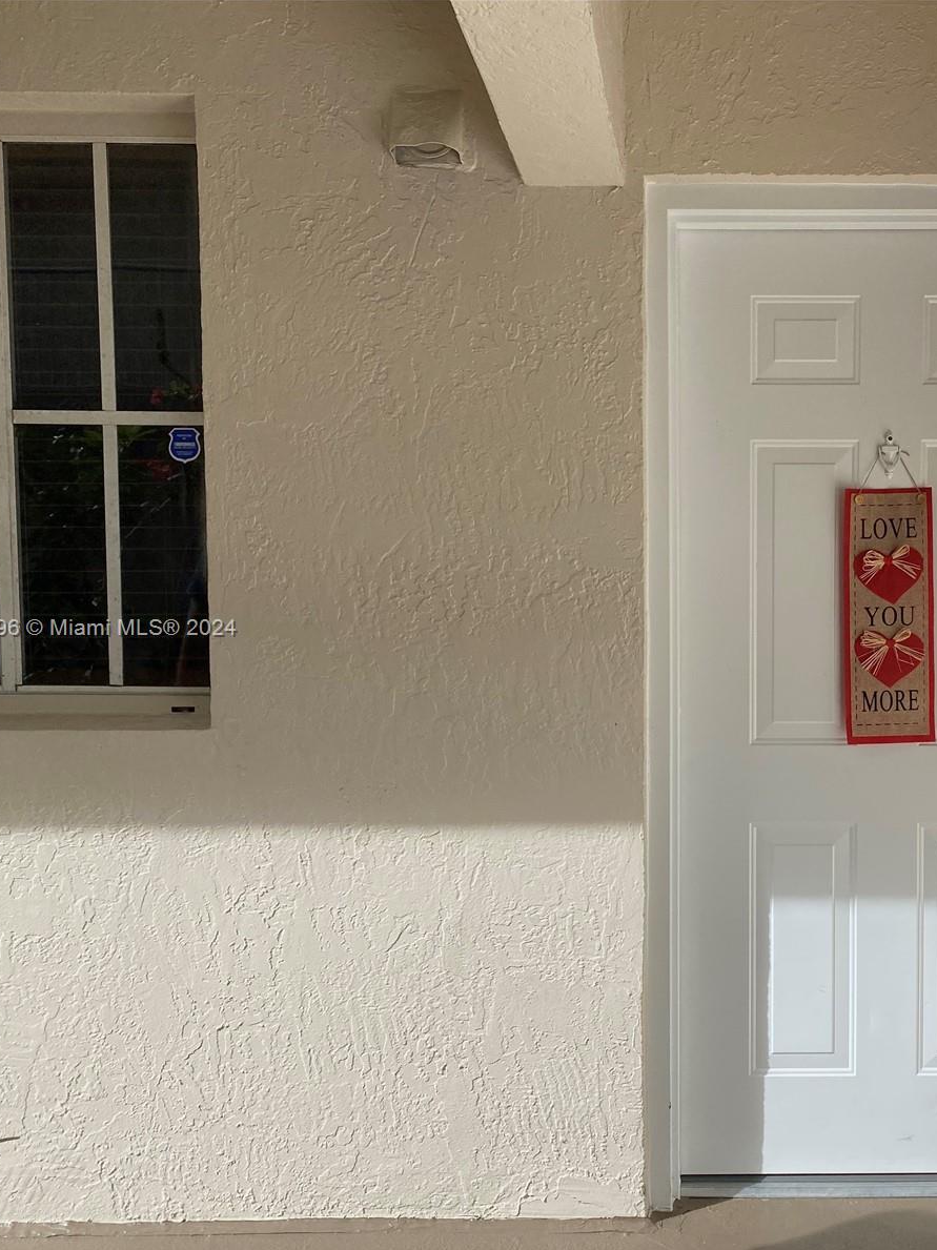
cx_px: 741
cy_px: 630
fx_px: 1264
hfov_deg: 39.2
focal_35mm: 35
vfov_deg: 52.6
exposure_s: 1/5025
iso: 32
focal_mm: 4.25
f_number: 1.8
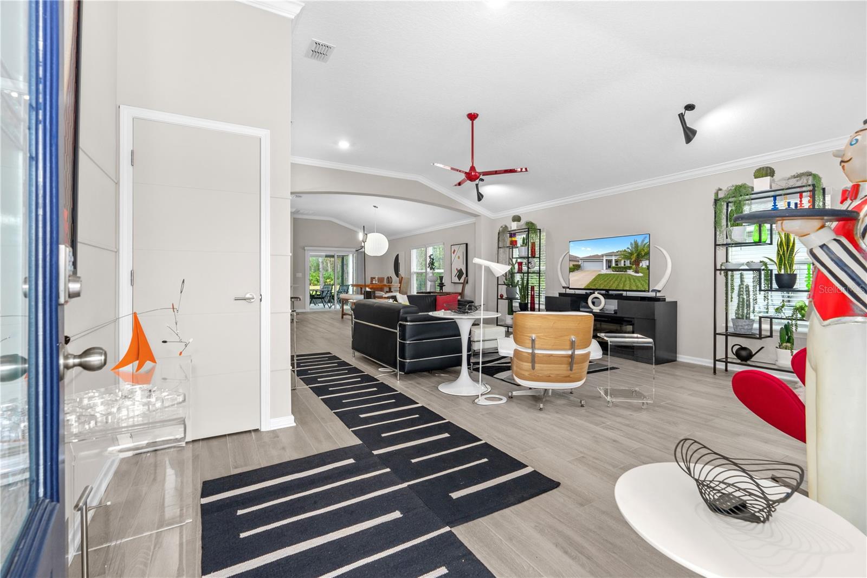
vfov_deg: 73.7
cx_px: 434
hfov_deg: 96.7
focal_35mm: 16
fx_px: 385
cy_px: 289
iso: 400
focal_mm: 16
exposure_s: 1/2
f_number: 8
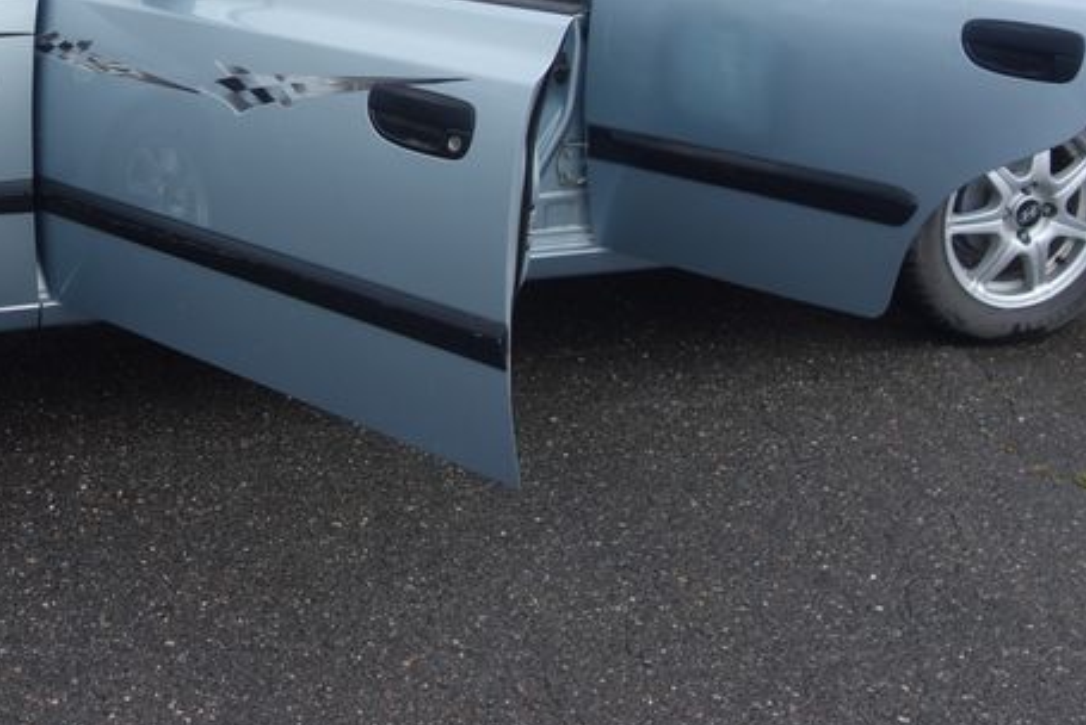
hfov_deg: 31.2
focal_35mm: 63
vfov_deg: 21.1
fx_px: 1902
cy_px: 47
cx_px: 253
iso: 125
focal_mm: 10.4
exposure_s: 1/1600
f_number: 2.2
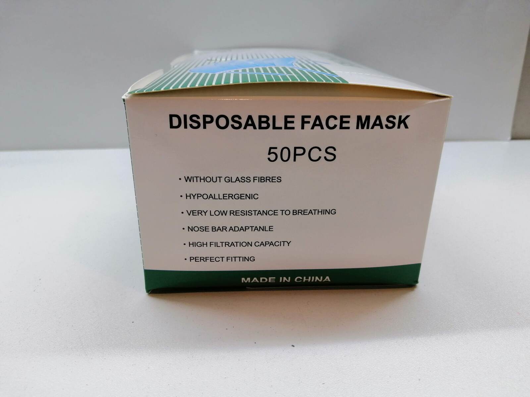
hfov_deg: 67.3
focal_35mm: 26
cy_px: 198
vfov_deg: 53.1
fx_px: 398
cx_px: 265
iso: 80
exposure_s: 1/50
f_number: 2.2
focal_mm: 3.81
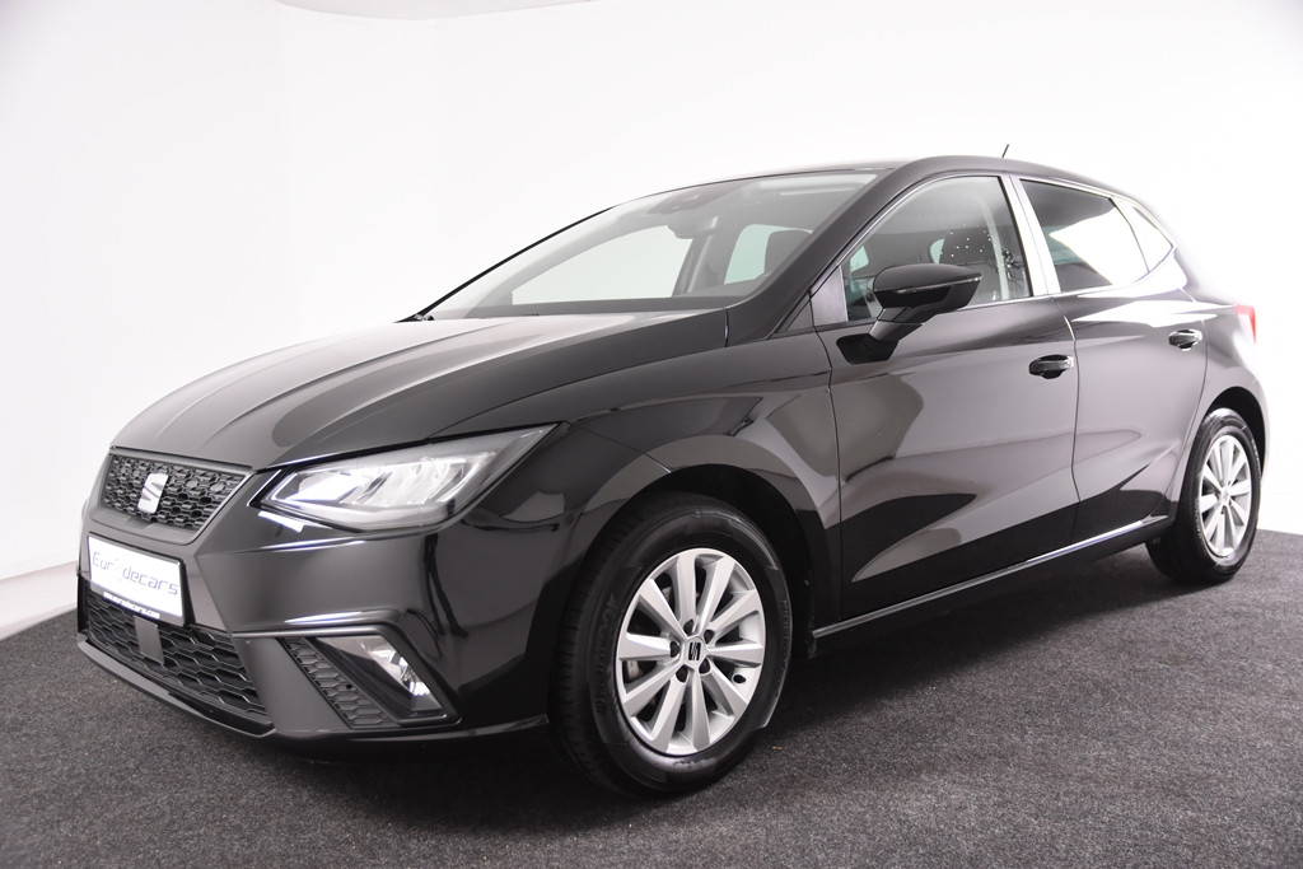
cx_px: 652
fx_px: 1303
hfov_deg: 53.1
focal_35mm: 36
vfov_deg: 36.9
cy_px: 434
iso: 1600
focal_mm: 24
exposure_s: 1/40
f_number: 3.2
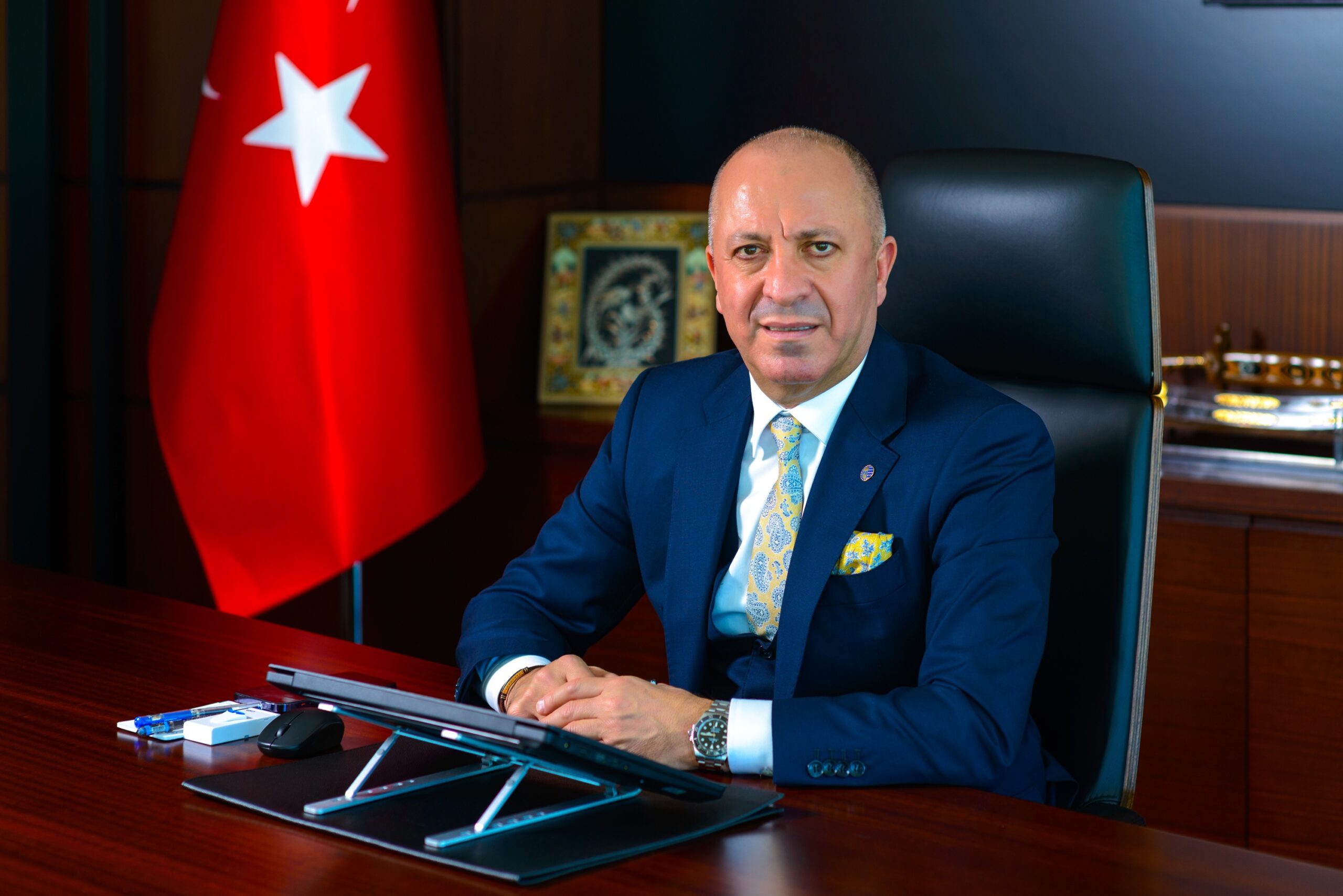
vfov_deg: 16.1
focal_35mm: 85
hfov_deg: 23.9
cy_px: 448
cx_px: 672
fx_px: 3171
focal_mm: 85
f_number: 3.5
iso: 320
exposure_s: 1/125
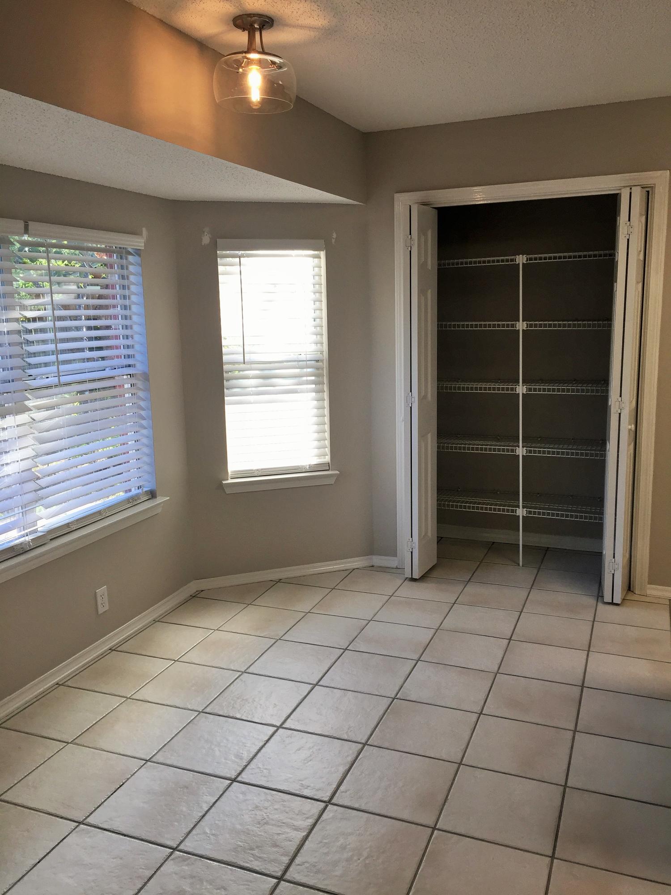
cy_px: 448
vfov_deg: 61.7
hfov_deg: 48.2
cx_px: 336
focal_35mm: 29
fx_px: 750
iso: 40
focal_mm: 4.15
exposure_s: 1/120
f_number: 2.2
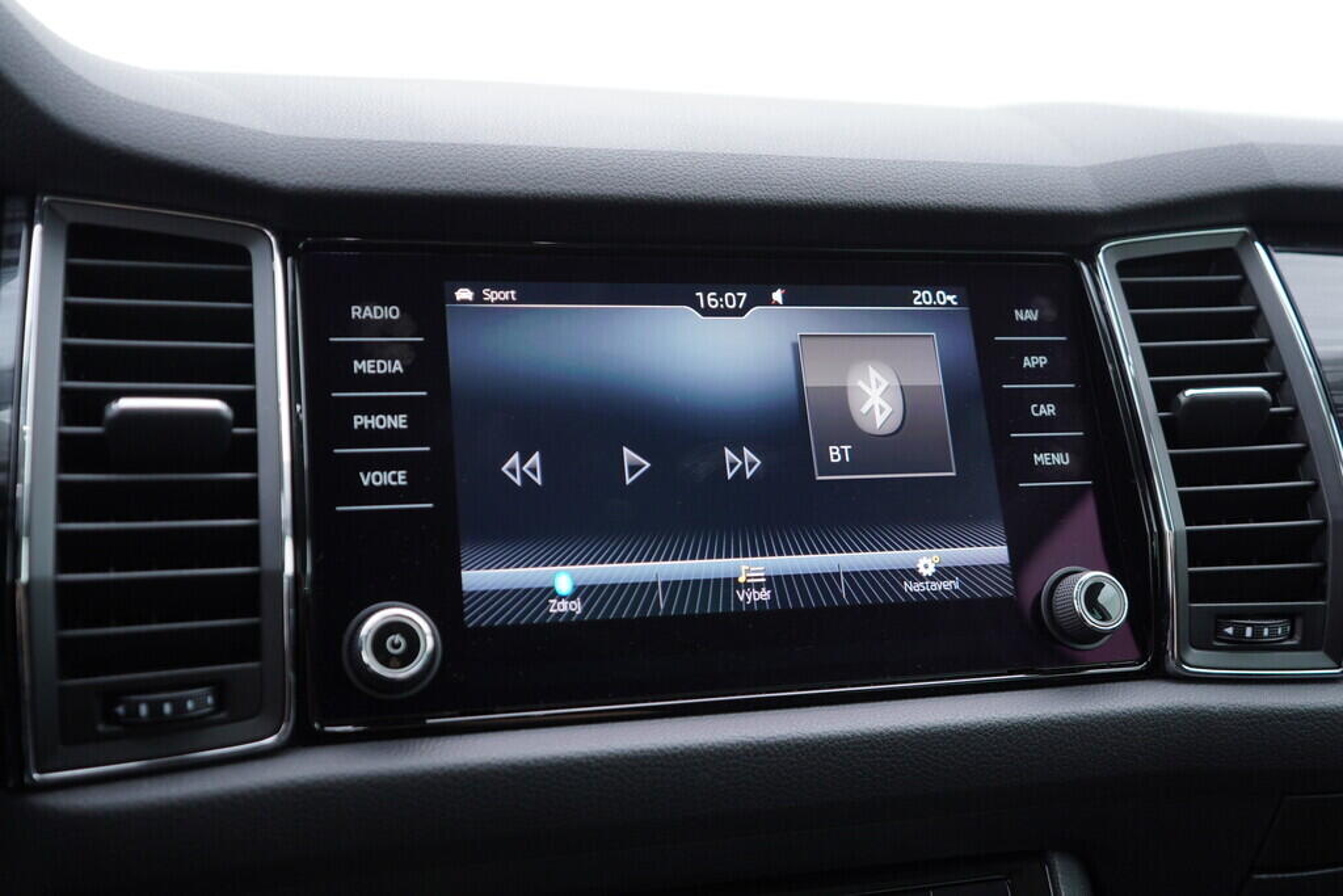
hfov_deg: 53.1
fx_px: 1343
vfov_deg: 36.9
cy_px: 448
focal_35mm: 36
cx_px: 672
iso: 160
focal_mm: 24
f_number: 2.8
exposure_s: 1/40
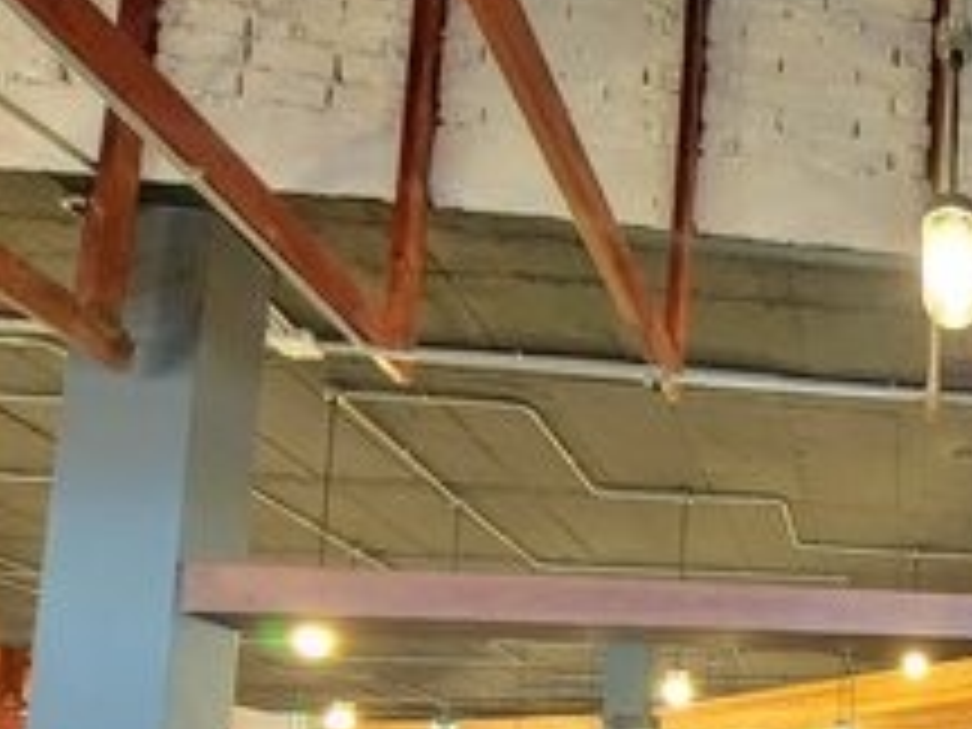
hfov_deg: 39.0
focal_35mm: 37
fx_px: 1039
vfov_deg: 34.2
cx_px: 1120
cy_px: 772
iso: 700
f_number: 1.9
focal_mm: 2.18
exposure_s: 1/17
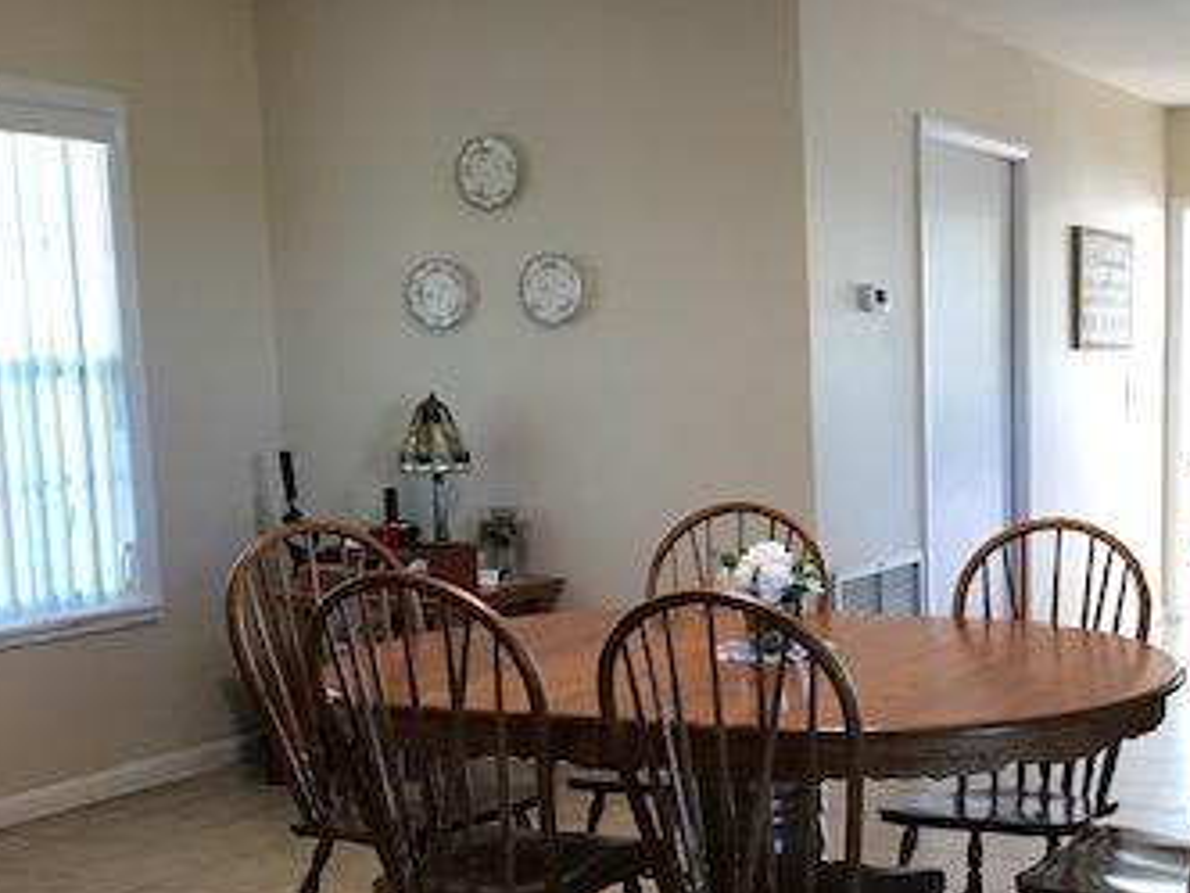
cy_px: 624
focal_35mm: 54
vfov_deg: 26.8
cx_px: 1118
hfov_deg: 33.3
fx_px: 1856
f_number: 1.8
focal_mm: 3.99
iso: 40
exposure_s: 1/24
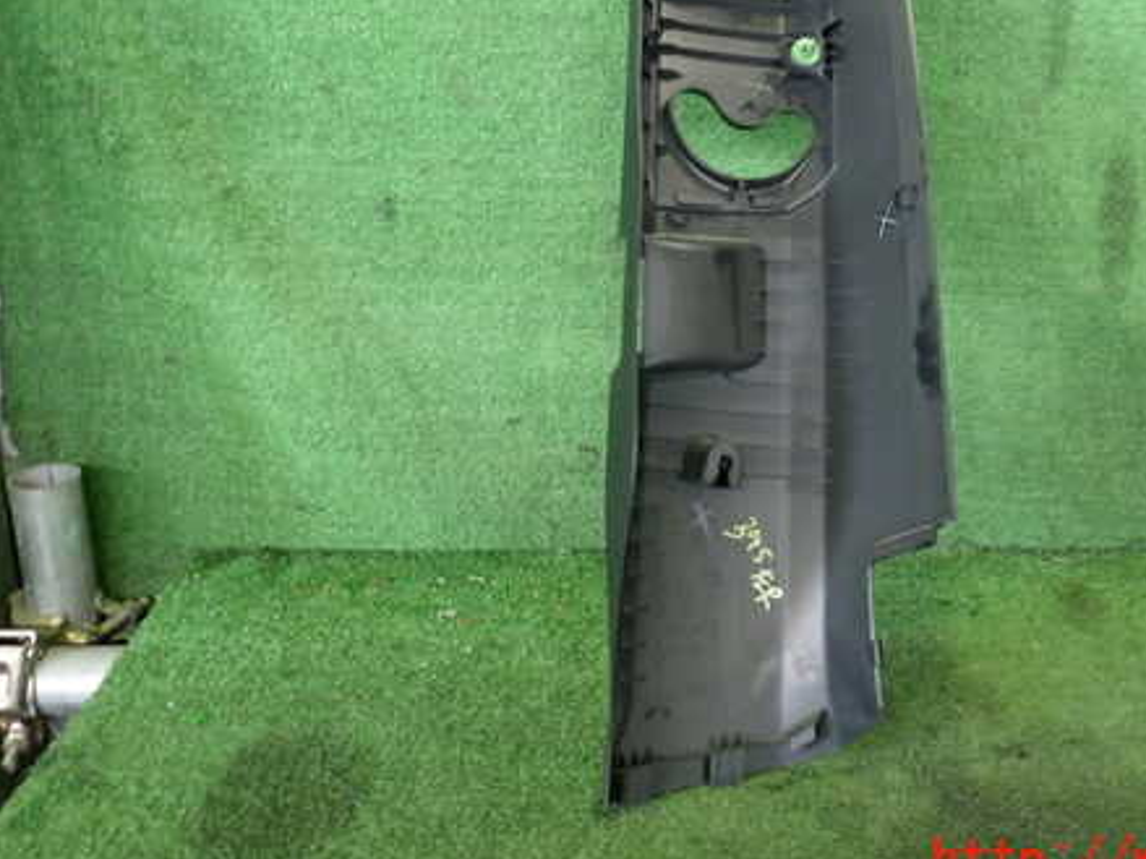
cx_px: 739
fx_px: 1357
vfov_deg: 34.9
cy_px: 308
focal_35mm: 41
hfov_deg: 45.3
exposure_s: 1/30
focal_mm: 5.4
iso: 400
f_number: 2.3
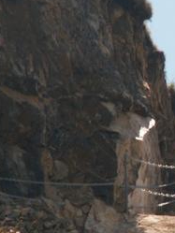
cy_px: 173
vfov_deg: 3.2
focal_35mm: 611
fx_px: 4115
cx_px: 248
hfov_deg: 2.4
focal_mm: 39
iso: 50
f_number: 6.3
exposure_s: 1/160
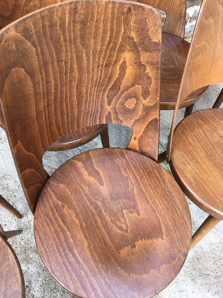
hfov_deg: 48.2
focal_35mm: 29
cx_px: 112
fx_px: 249
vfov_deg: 61.7
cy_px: 149
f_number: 2.2
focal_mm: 4.15
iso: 40
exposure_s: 1/100
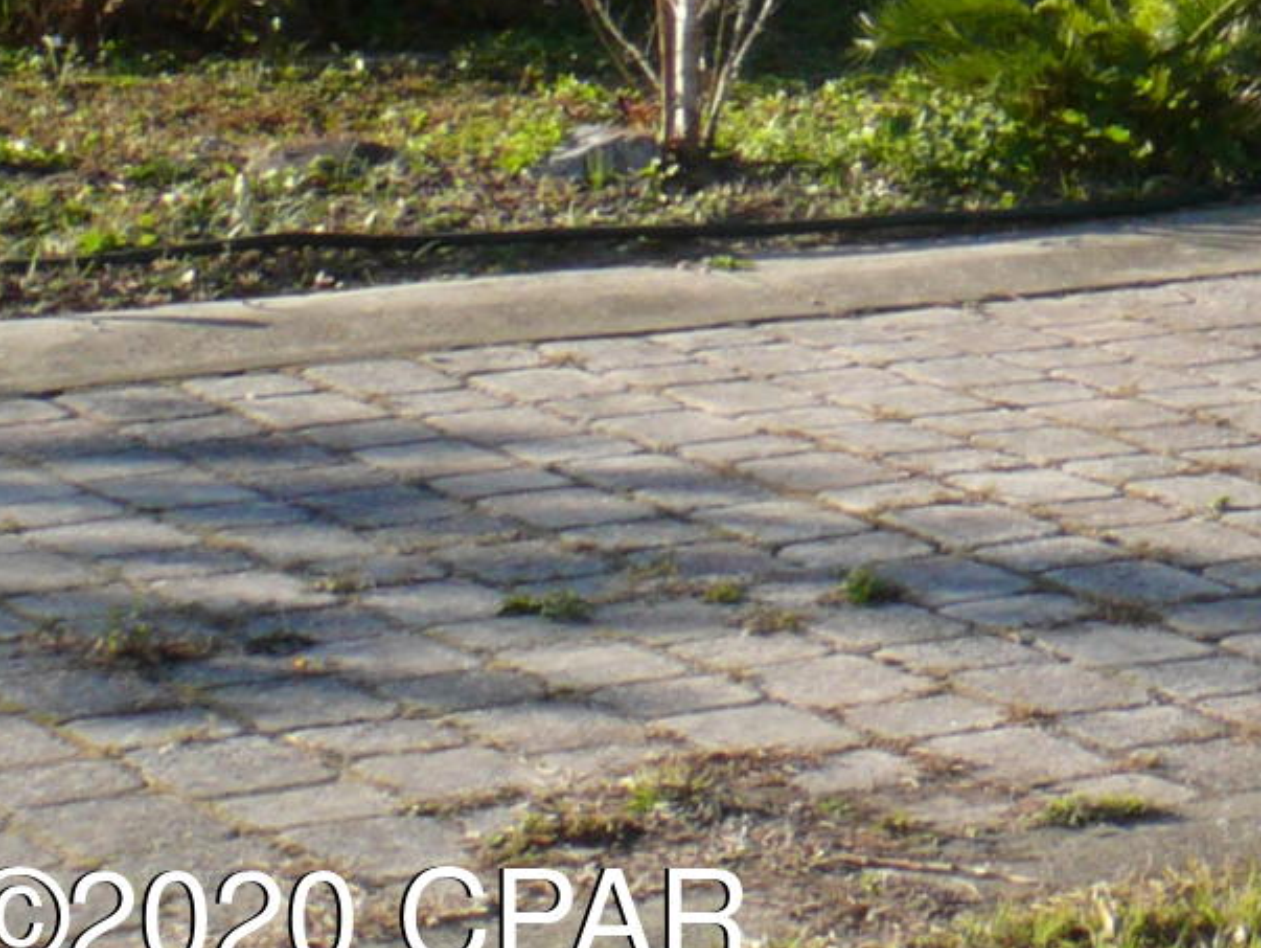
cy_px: -1228
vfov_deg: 8.0
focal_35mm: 174
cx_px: 3095
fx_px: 6342
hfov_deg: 9.9
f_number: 5.6
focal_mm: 7.4
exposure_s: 1/200
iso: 100
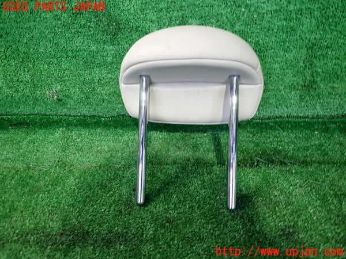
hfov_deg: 69.4
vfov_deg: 54.9
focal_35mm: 25
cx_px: 173
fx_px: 250
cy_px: 130
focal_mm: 4.5
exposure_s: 1/30
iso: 250
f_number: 2
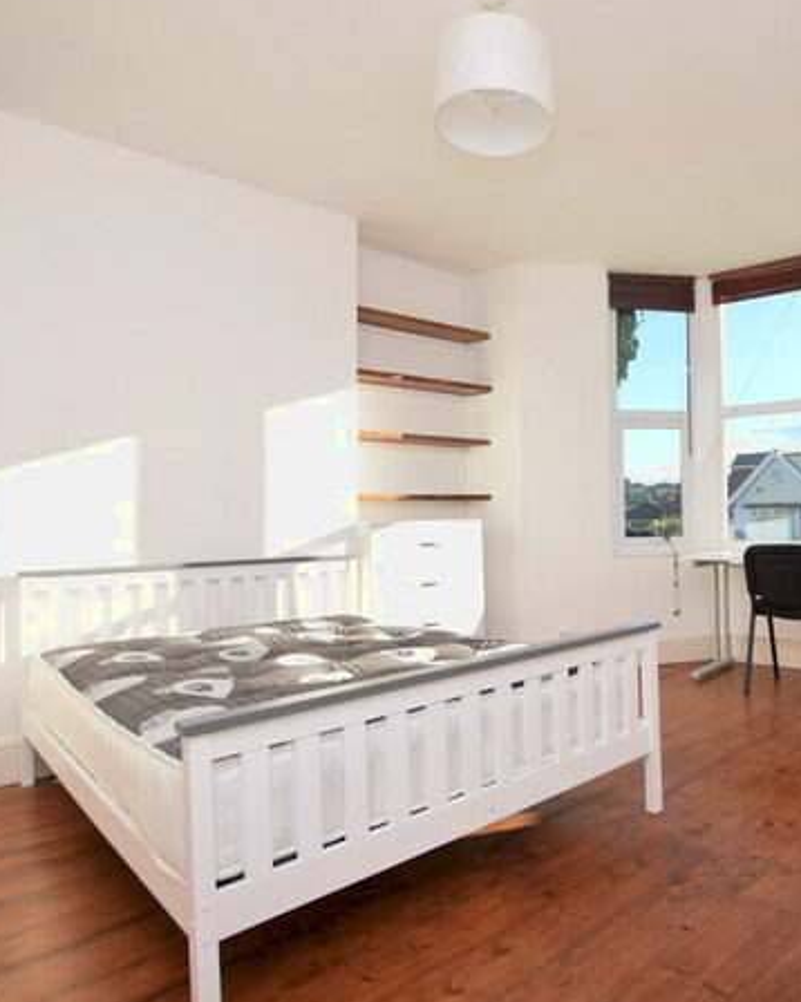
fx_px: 652
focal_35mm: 22
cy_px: 486
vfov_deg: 75.0
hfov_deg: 61.1
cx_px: 555
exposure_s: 1/200
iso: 100
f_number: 4
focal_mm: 10
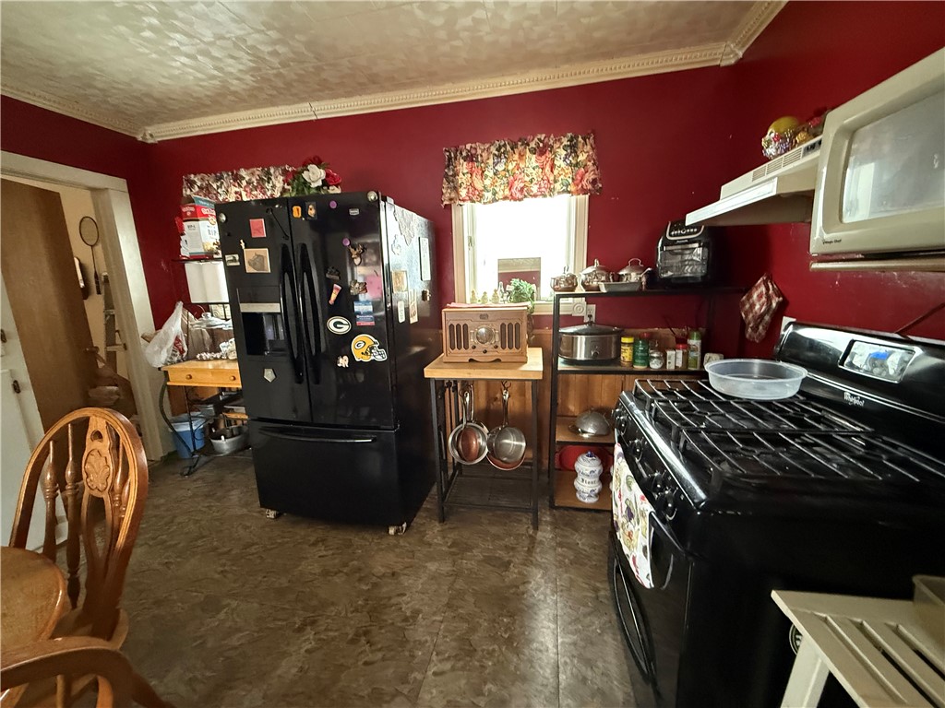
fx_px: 382
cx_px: 472
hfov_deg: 102.1
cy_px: 354
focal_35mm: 14
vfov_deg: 85.7
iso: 800
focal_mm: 2.22
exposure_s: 1/60
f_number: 2.2
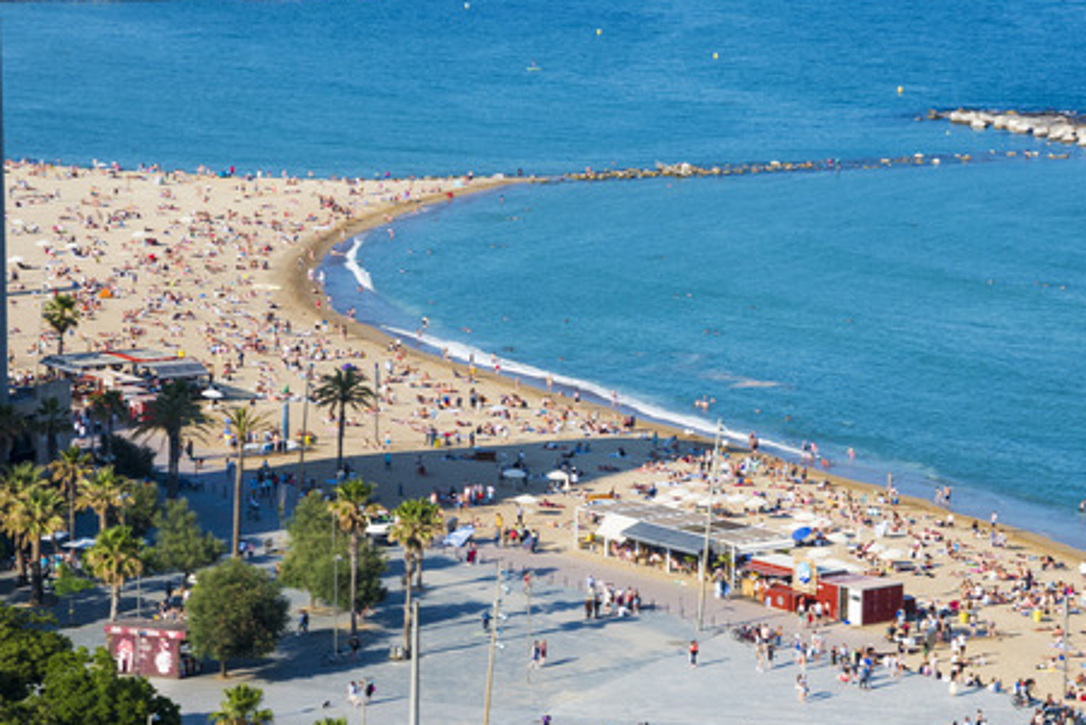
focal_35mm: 147
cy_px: 574
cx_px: 732
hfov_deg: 13.9
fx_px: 4436
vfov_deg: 9.3
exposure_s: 1/125
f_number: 13
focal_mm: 85
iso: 100
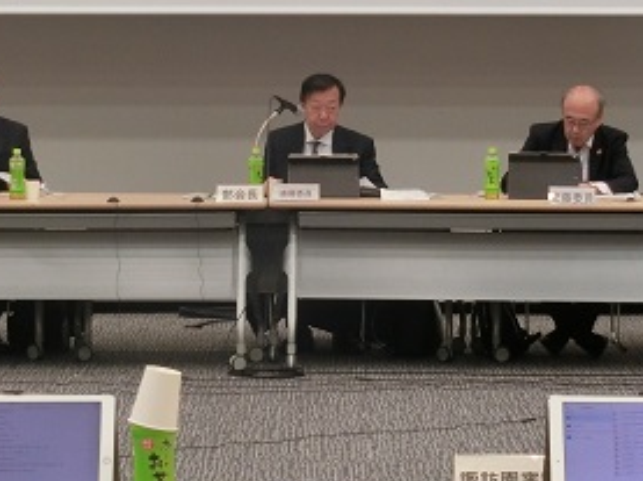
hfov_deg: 12.2
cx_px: 283
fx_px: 3005
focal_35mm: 162
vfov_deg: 9.1
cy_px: 253
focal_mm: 14.3
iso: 400
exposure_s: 1/50
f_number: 5.4
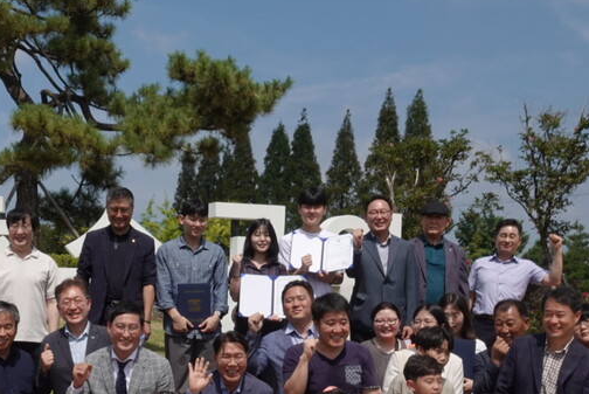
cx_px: 106
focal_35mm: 59
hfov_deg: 32.8
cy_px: 359
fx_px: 966
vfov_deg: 22.5
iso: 100
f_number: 8
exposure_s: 1/500
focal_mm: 11.51
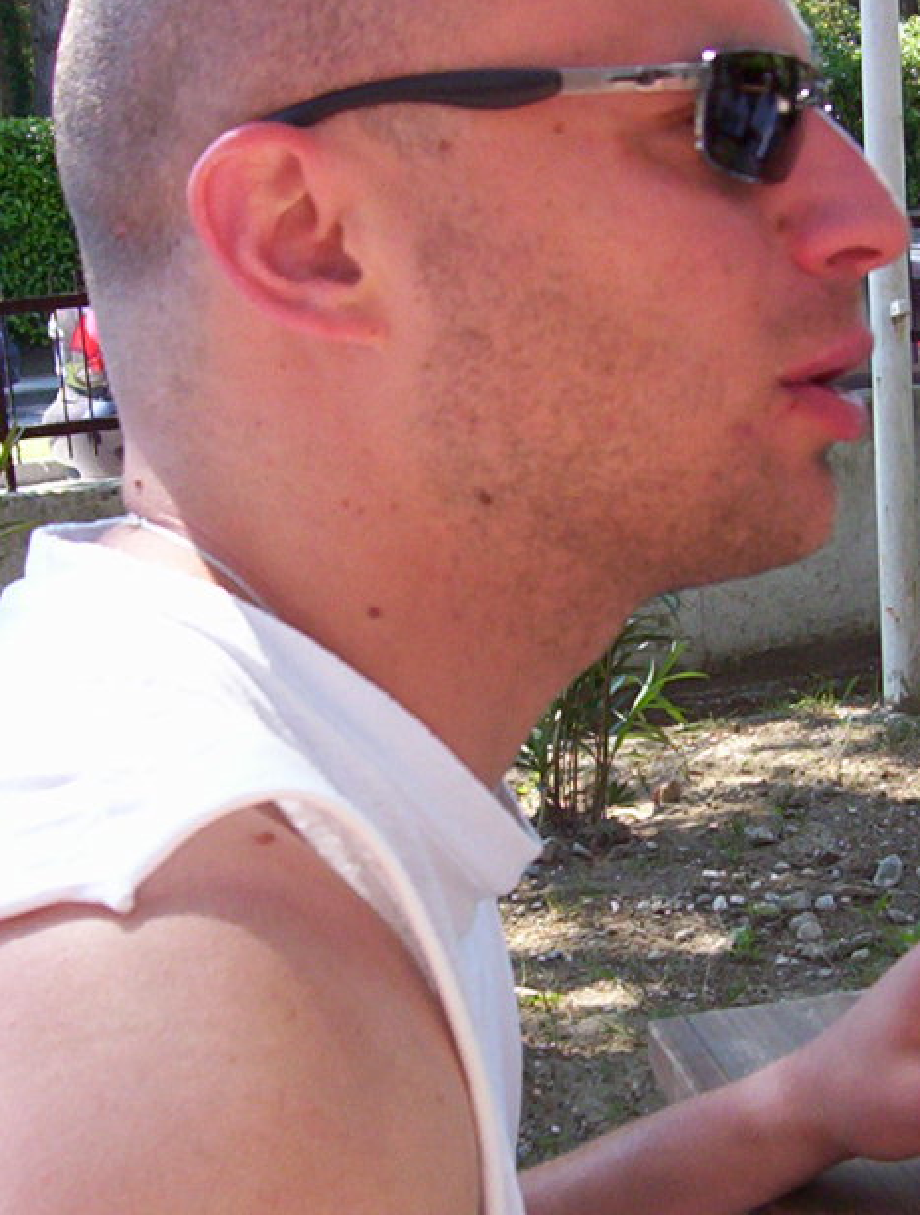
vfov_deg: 23.5
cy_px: 708
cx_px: 696
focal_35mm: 83
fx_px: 2924
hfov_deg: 17.8
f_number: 2.73
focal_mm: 5.77
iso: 100
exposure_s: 1/287
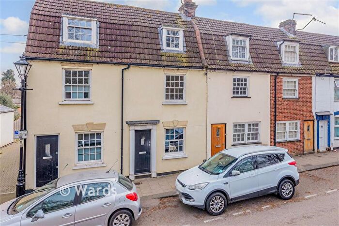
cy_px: 113
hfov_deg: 84.0
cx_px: 170
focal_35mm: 20
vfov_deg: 62.0
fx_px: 188
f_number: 8
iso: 400
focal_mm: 20
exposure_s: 1/400
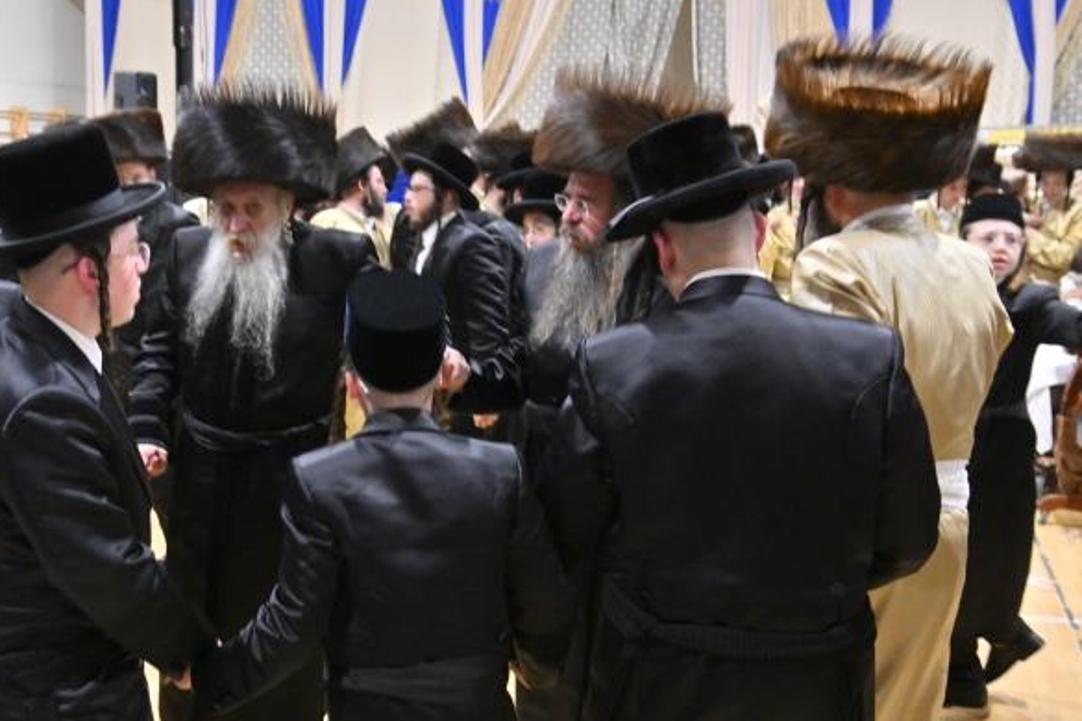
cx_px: 316
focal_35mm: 42
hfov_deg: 45.3
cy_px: 406
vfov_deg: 31.9
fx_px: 1262
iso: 1250
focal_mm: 24
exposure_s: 1/160
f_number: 4
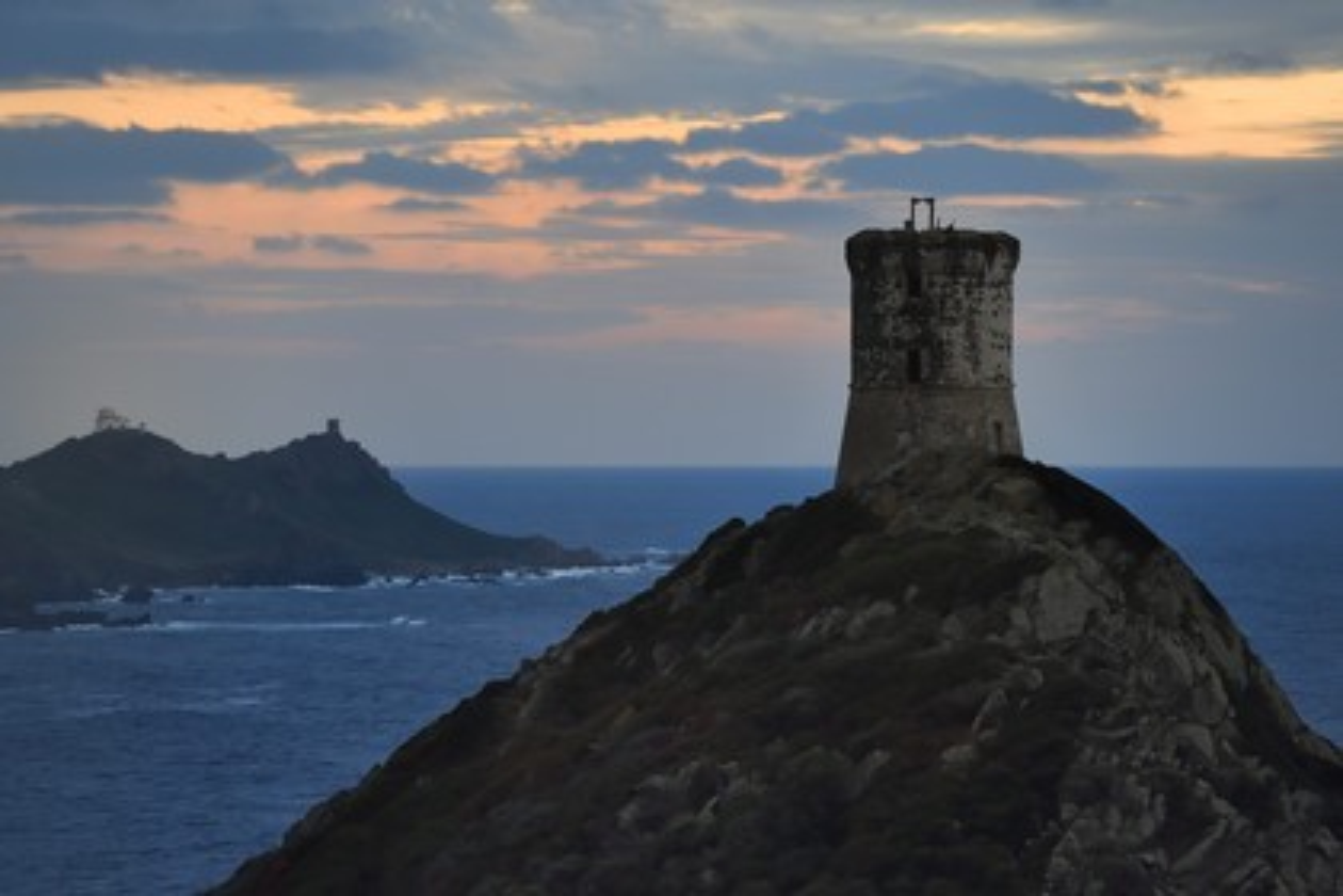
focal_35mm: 200
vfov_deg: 6.9
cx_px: 672
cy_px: 448
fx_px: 7461
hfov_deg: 10.3
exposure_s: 1/125
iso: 800
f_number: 5
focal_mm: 200
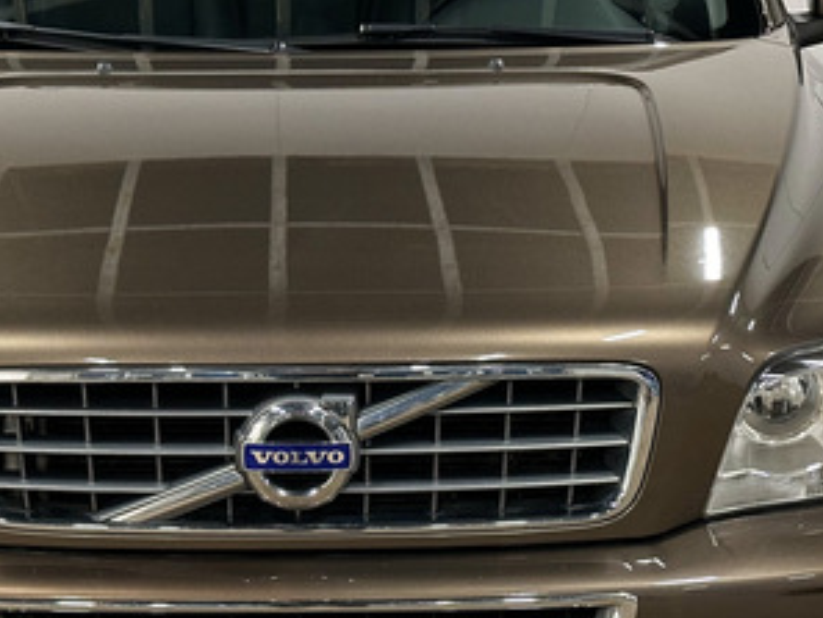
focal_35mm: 105
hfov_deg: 18.7
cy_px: 297
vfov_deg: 14.1
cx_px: 297
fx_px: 2497
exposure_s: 1/50
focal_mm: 6.86
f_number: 1.8
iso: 250
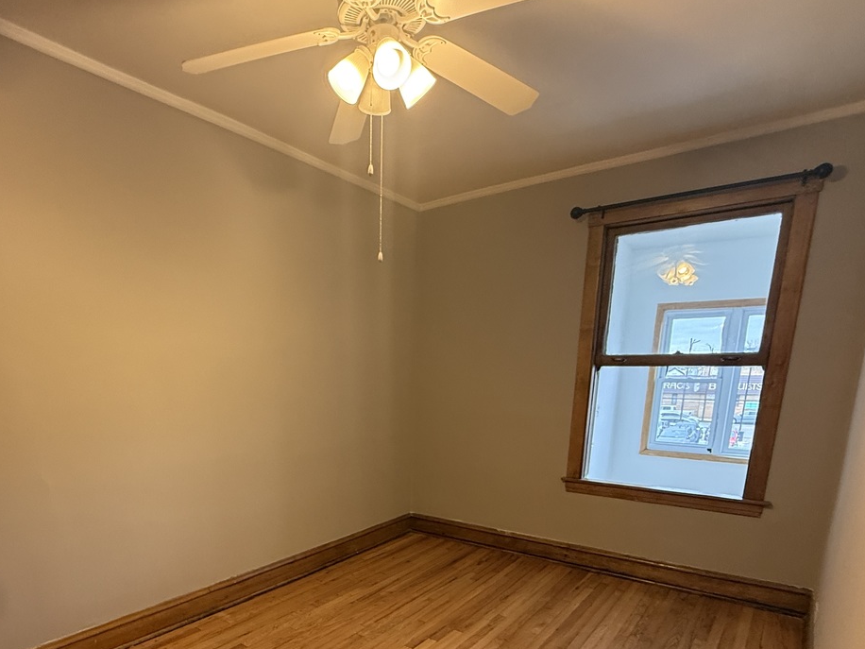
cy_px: 498
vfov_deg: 57.5
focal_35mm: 22
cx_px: 350
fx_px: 550
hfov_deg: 75.6
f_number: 2.2
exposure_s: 1/60
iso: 250
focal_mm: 2.22
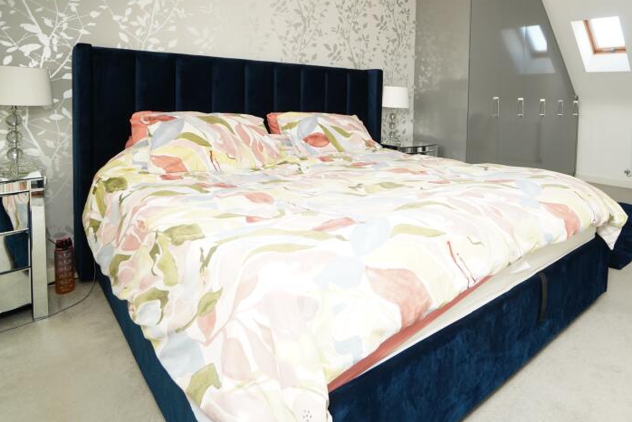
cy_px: 116
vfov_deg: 55.1
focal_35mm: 22
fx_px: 386
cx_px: 423
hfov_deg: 76.0
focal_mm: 10
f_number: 4
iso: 400
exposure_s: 1/100
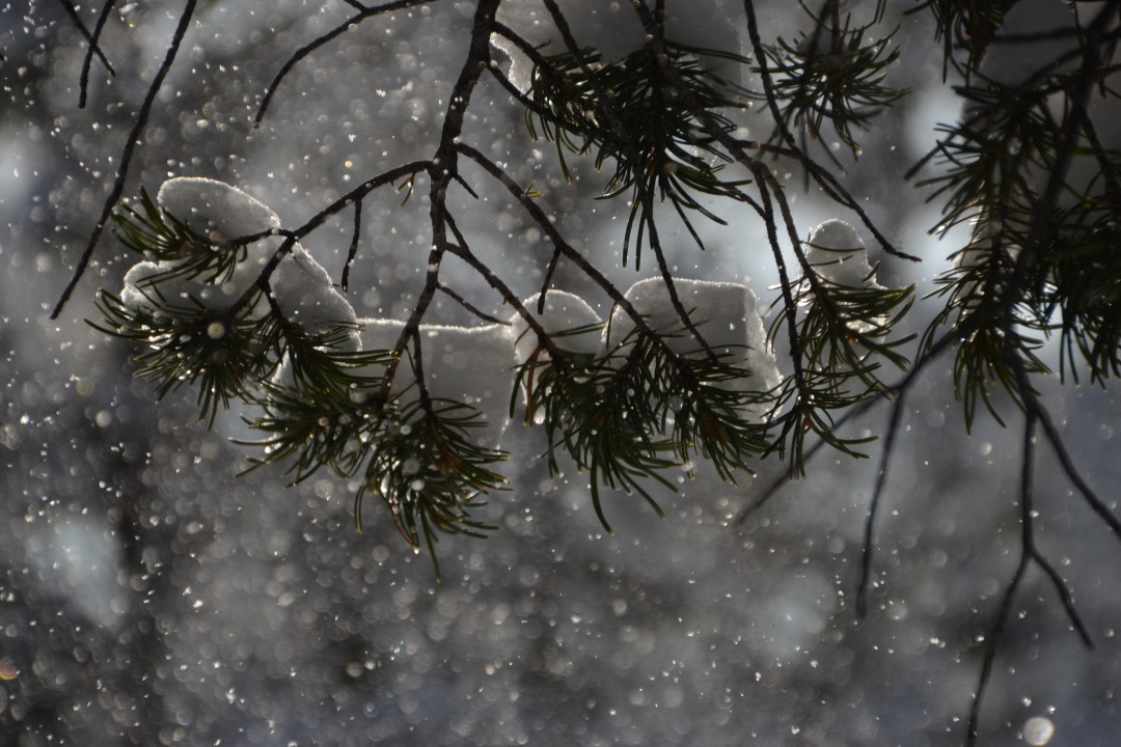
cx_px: 560
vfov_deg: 3.4
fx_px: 12610
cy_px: 374
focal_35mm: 405
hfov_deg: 5.1
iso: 160
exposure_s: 1/1000
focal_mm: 270
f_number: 8
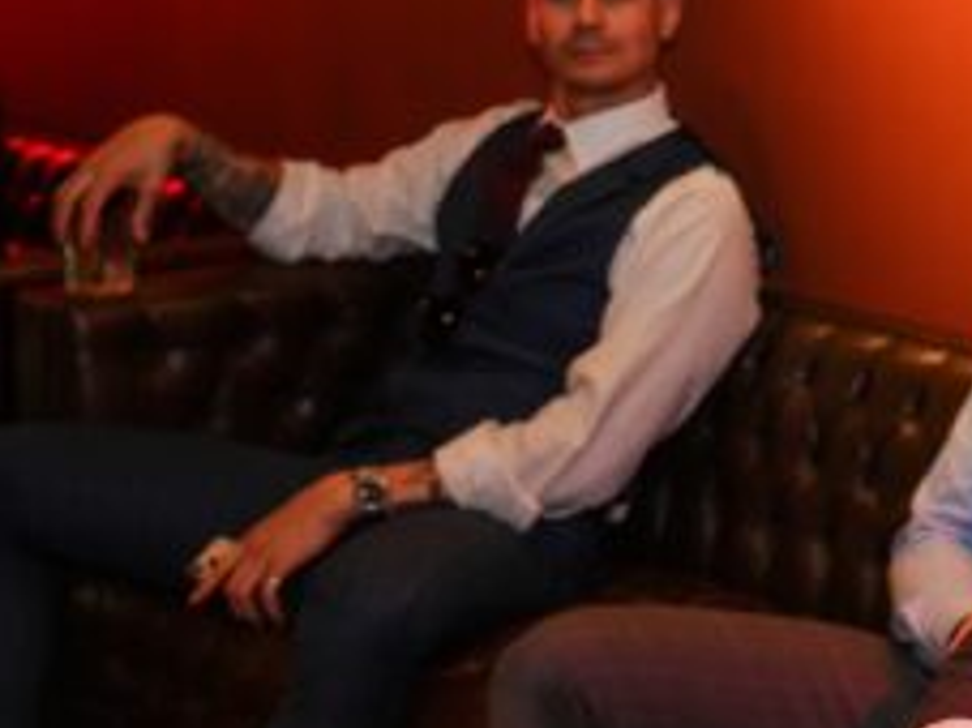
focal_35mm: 91
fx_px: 2554
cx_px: 1066
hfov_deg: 20.5
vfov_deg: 16.2
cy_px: 298
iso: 3200
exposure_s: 1/15
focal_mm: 43
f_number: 5.6
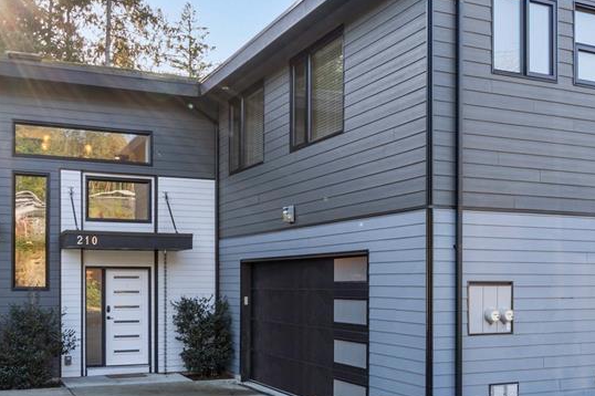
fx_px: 661
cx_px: 281
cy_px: 125
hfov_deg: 48.5
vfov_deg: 33.0
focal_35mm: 40
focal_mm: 14
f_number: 11
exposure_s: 1/15
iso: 100
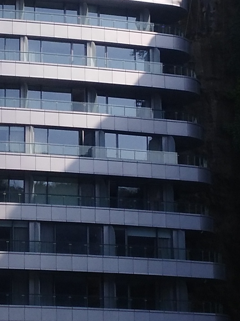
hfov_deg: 10.7
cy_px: 143
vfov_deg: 14.4
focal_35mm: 137
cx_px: -29
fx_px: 1269
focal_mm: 3.83
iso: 100
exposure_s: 1/930
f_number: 2.2
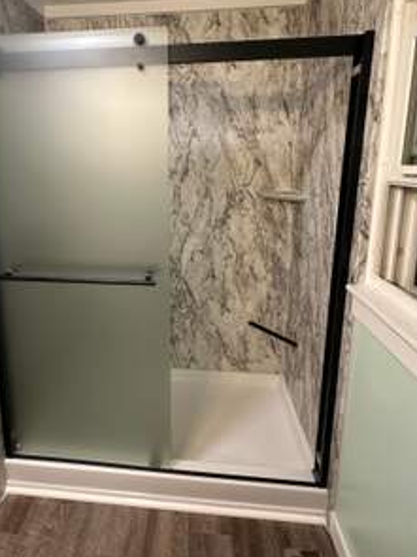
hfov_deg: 68.1
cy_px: 217
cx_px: 172
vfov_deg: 83.4
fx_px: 305
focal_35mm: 19
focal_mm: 2.22
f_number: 2.2
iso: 160
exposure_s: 1/60
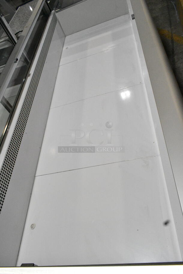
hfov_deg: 48.0
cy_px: 137
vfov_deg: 67.3
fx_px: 206
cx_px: 92
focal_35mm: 27
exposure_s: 1/1000
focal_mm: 18
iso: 6400
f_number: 13
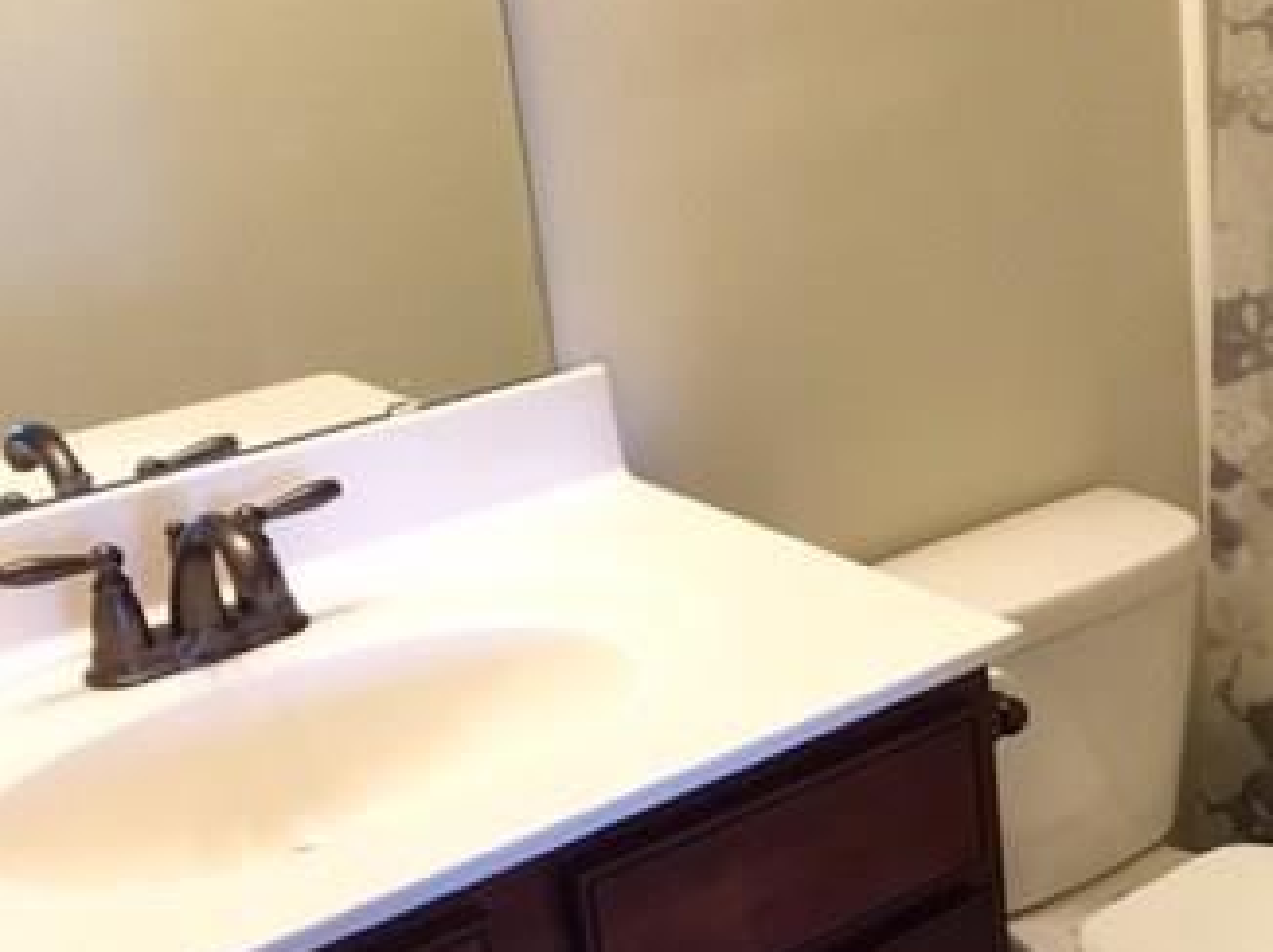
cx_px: 1242
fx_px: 2095
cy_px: 472
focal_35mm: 57
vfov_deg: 25.6
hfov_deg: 31.5
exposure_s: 1/17
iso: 50
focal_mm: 4.15
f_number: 2.2
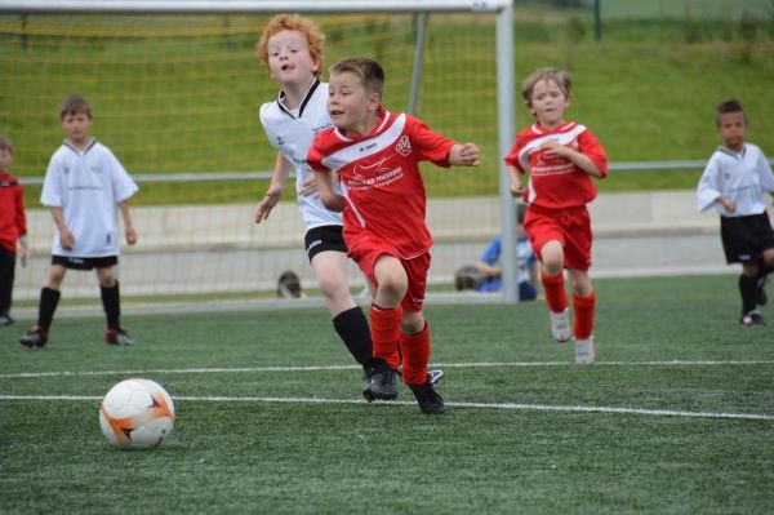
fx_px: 6445
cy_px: 258
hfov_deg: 6.9
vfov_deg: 4.6
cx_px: 387
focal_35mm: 300
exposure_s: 1/1250
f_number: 5.6
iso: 400
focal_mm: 200
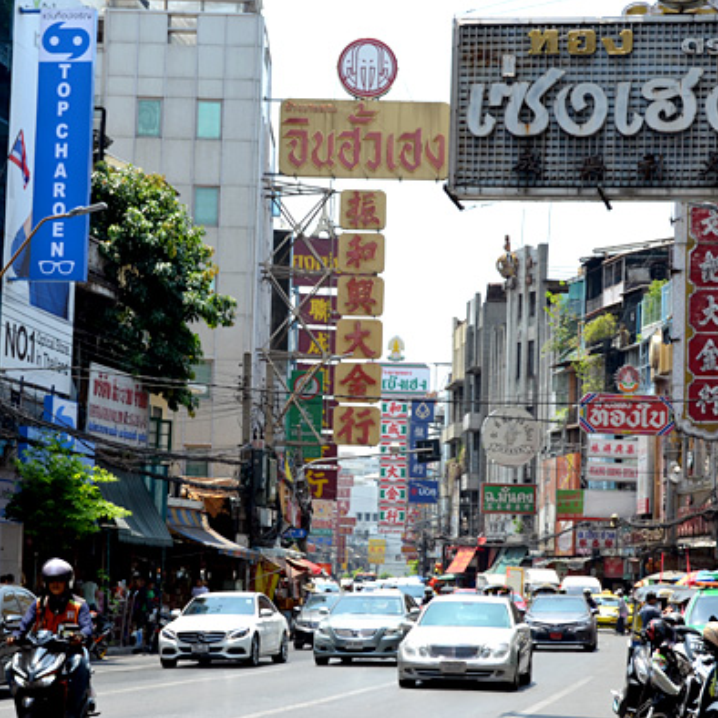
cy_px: 358
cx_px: 321
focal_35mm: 93
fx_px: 2182
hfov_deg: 18.7
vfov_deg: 18.7
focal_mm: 48
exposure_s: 1/350
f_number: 9.5
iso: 200
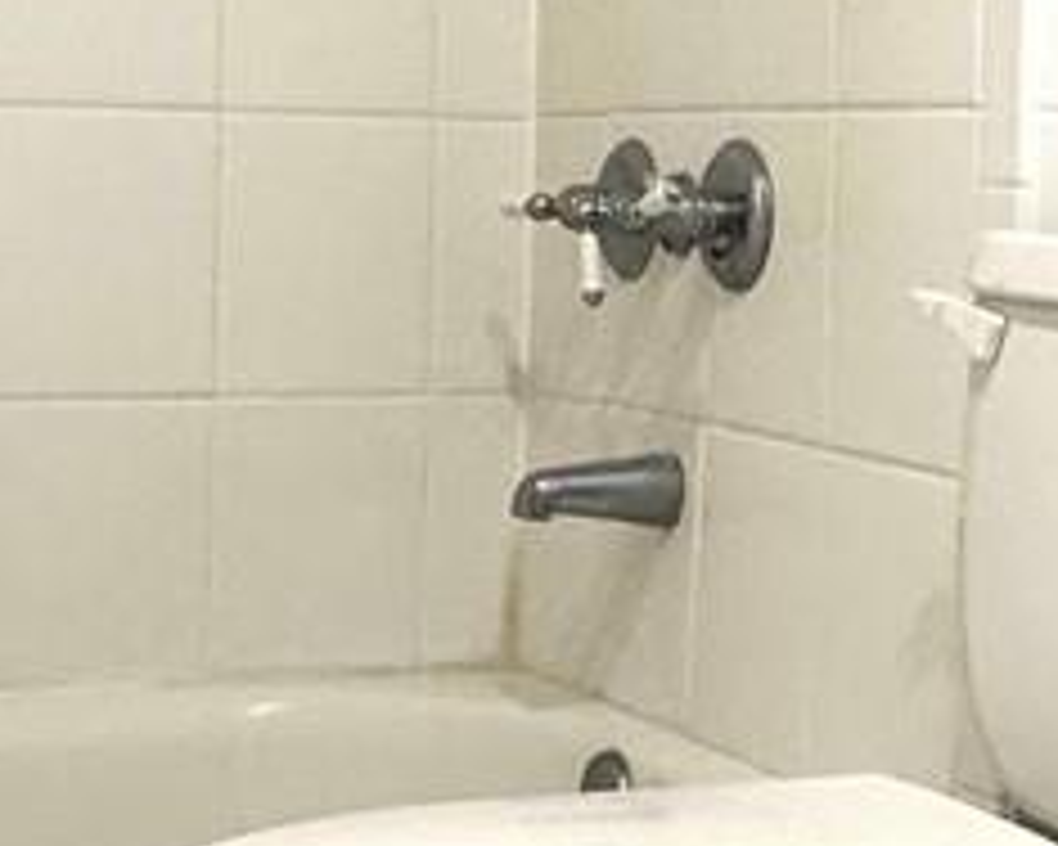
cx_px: 572
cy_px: 194
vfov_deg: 16.4
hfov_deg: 20.6
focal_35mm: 93
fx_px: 2912
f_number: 2.2
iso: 200
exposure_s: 1/120
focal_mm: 2.22
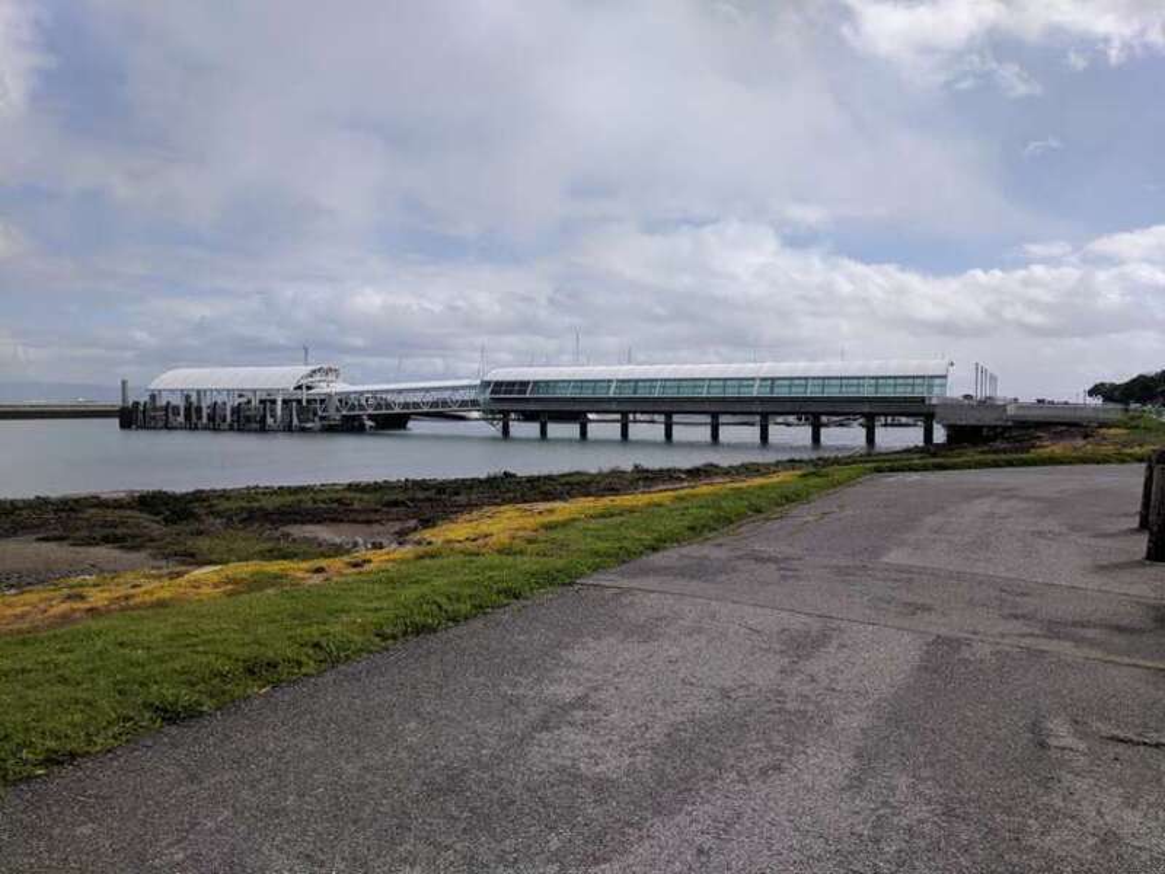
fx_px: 875
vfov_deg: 53.1
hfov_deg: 67.3
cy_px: 437
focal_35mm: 26
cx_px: 582
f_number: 2
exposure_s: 1/3584
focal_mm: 4.67
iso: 57
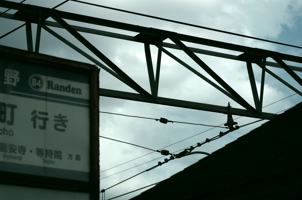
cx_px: 151
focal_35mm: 105
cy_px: 100
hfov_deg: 19.5
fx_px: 879
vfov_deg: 13.0
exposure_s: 1/1600
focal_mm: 70
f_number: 5
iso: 100
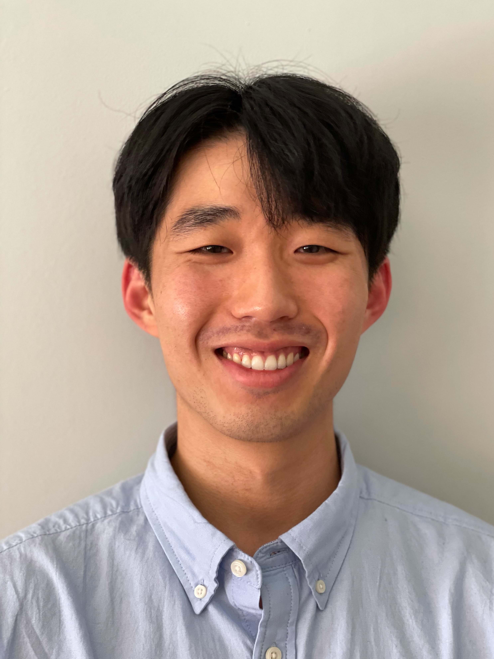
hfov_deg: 27.5
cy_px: 329
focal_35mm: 53
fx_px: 1008
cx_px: 251
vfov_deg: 36.2
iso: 250
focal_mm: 6
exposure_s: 1/105
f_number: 2
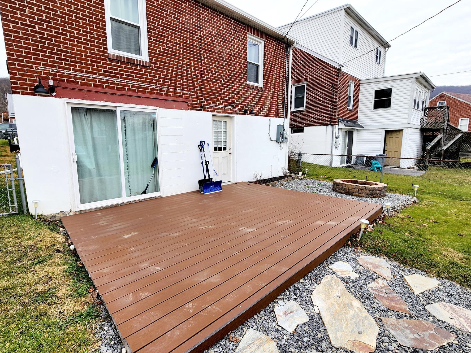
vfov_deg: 81.7
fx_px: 204
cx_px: 211
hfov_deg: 97.8
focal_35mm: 15
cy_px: 175
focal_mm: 2.2
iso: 50
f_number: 2.2
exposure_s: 1/667
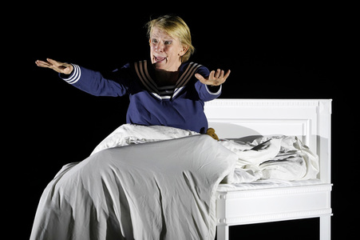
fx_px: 4557
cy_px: 120
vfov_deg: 3.0
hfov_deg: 4.5
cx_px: 180
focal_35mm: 456
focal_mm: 456
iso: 1600
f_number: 7.1
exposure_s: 1/320
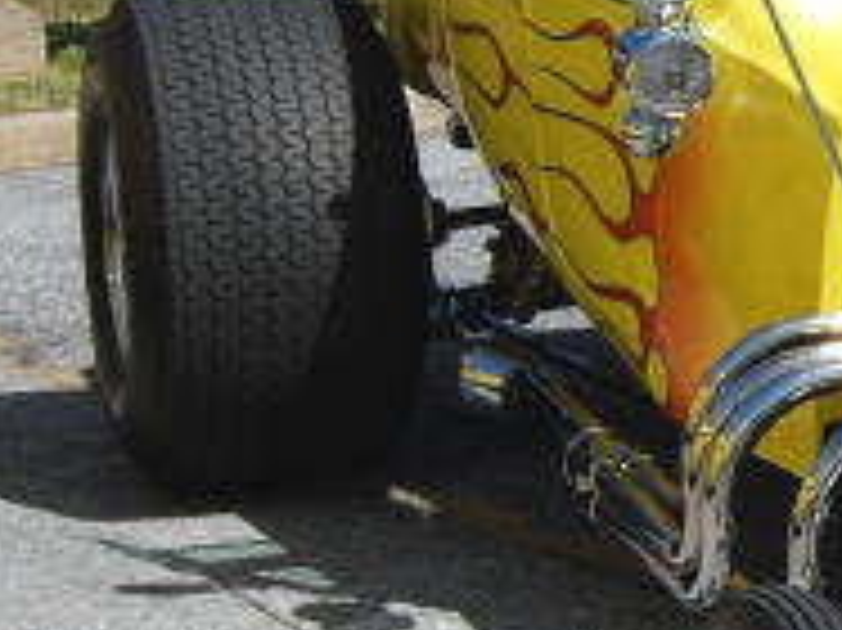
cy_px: 286
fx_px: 3355
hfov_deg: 13.5
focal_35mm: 138
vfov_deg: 10.7
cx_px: 1252
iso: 200
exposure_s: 1/400
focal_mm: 28
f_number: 10
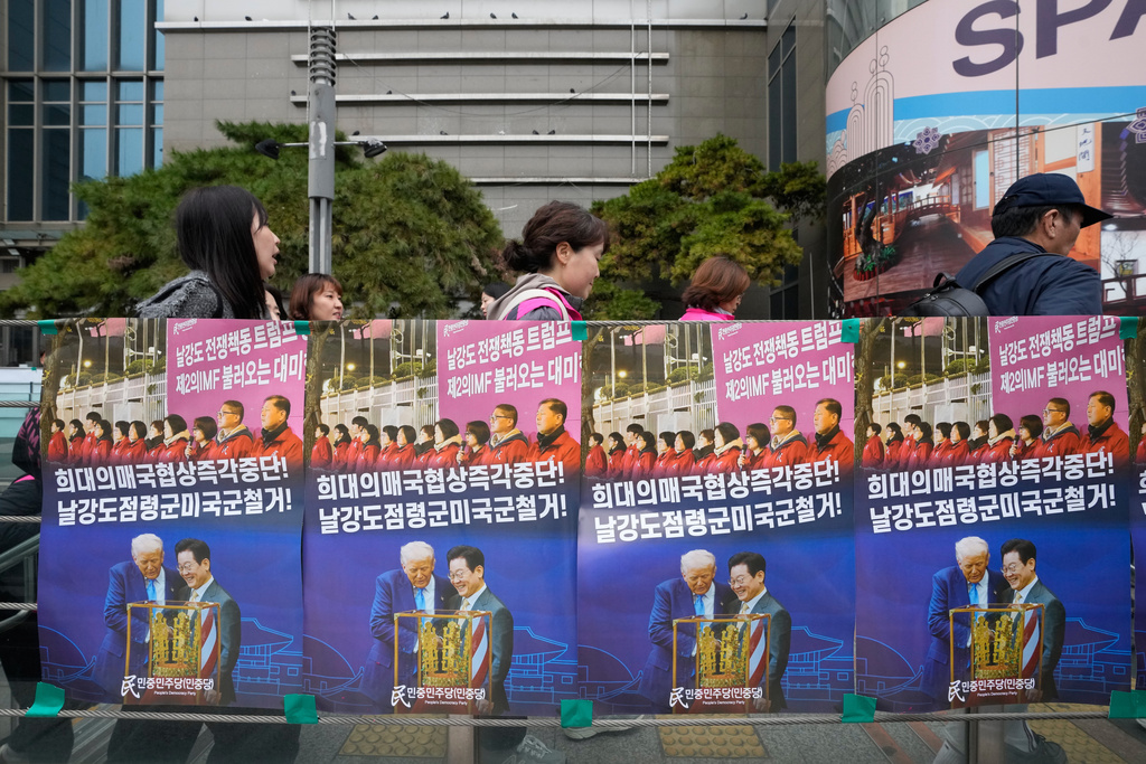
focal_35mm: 18
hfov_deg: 90.0
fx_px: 573
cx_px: 573
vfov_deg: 67.4
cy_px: 382
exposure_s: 1/500
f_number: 8
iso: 2000
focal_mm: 18
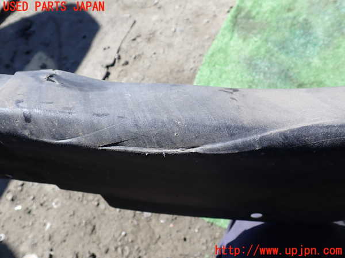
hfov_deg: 60.0
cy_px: 129
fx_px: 299
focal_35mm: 30
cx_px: 172
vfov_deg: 46.8
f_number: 3.2
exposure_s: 1/500
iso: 100
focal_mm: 5.4
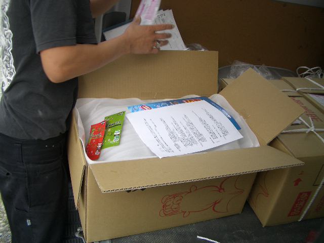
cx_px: 162
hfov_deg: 52.6
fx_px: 328
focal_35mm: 35
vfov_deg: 40.7
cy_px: 122
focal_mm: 5.8
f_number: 2.6
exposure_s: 1/80
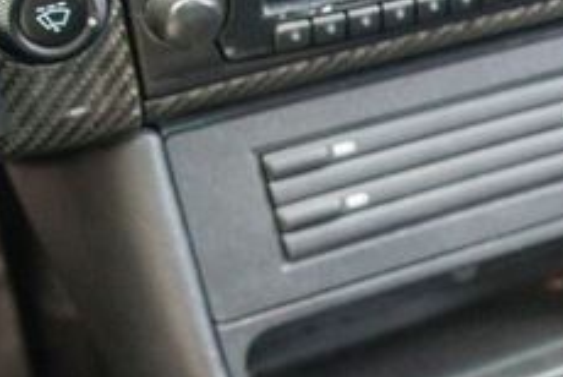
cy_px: 348
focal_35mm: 90
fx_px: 1409
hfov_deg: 21.3
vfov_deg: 15.0
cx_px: 639
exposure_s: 1/60
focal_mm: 18
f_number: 3.5
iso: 2000
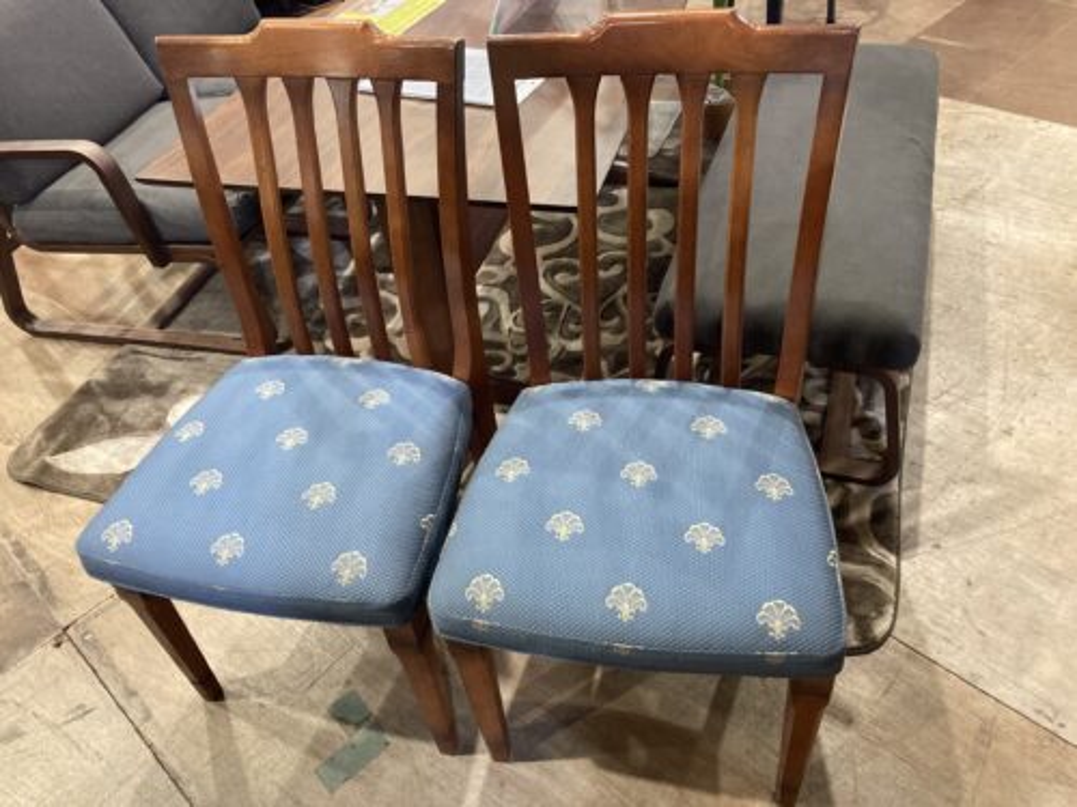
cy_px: 404
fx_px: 871
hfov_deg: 63.4
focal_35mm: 28
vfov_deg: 49.7
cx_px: 538
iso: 320
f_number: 1.8
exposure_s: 1/50
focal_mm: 3.99
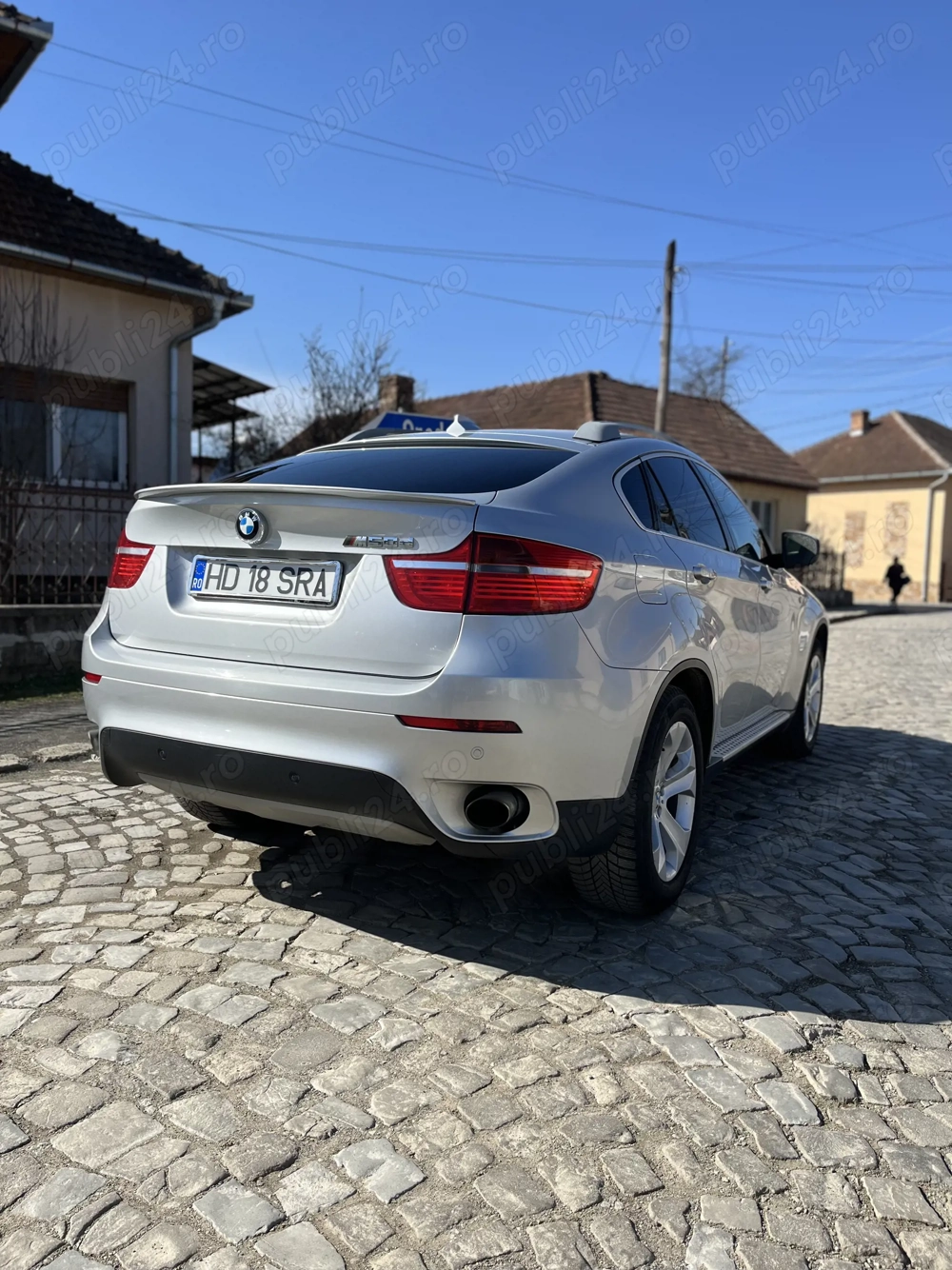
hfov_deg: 53.0
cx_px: 476
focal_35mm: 26
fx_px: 954
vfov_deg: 67.3
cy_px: 635
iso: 50
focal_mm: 5.1
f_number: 1.6
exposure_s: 1/3215
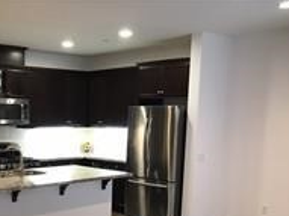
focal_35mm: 50
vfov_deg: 28.1
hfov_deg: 37.0
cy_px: 190
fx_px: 417
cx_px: 61
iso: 50
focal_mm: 3.99
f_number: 1.8
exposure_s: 1/15
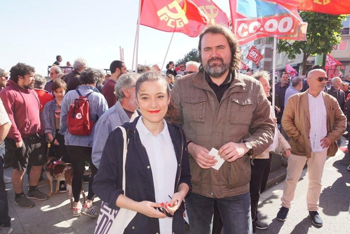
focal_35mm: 26
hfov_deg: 69.3
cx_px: 183
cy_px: 117
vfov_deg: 49.6
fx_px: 253
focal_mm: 16
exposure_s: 1/125
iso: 100
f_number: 6.3
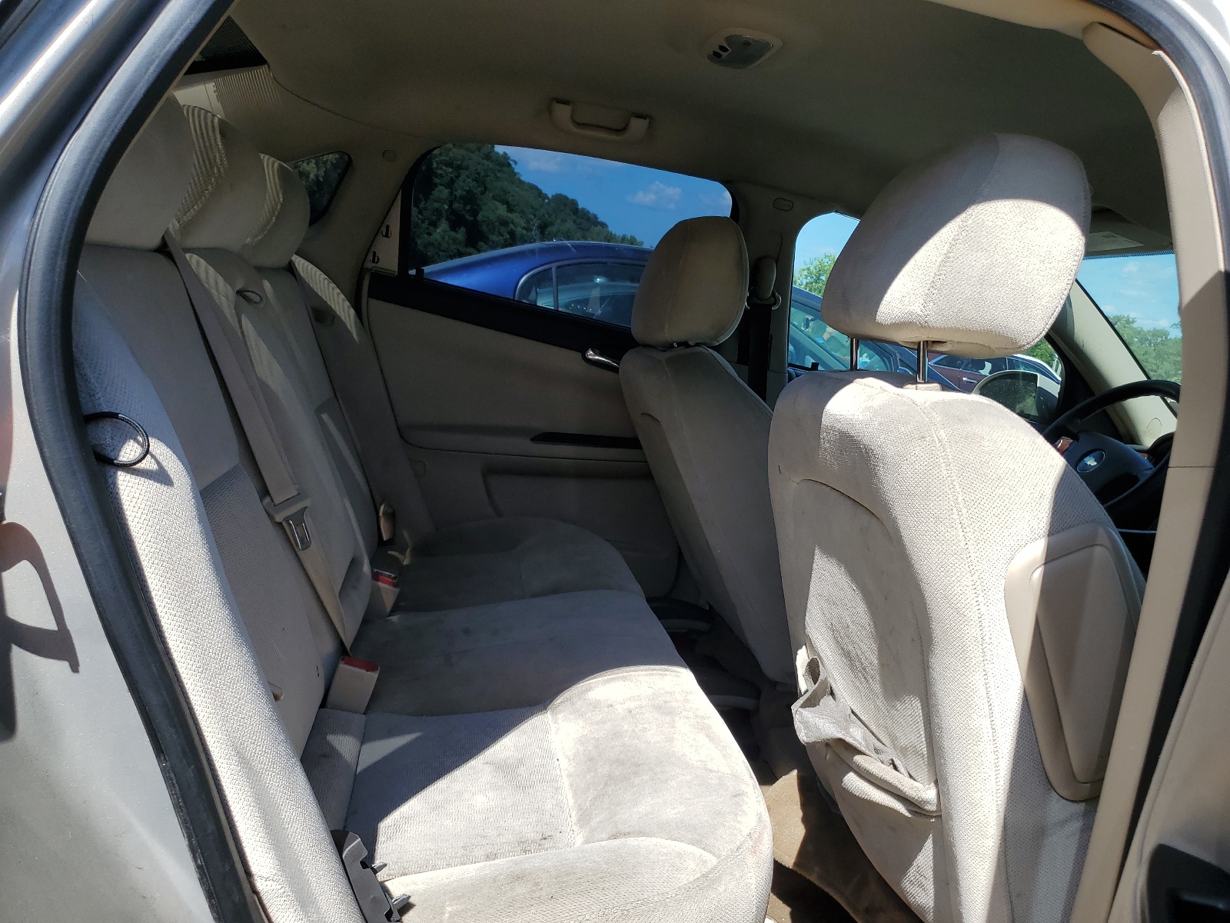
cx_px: 615
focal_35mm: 26
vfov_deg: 53.1
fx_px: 924
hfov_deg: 67.3
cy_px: 462
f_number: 1.5
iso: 50
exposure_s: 1/1667
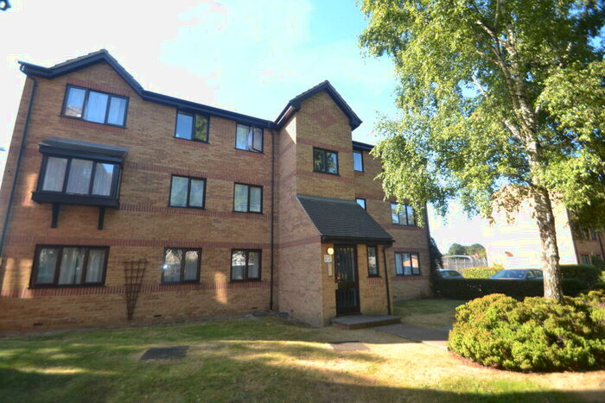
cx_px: 302
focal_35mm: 15
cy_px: 202
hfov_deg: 100.4
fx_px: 252
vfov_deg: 77.4
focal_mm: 10
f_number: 4
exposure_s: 1/160
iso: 100
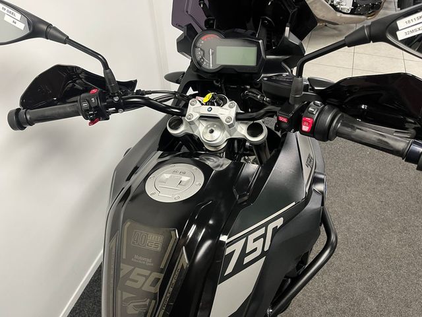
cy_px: 158
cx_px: 211
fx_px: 317
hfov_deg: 67.3
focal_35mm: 26
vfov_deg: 53.1
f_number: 1.6
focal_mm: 5.1
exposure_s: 1/50
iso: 160
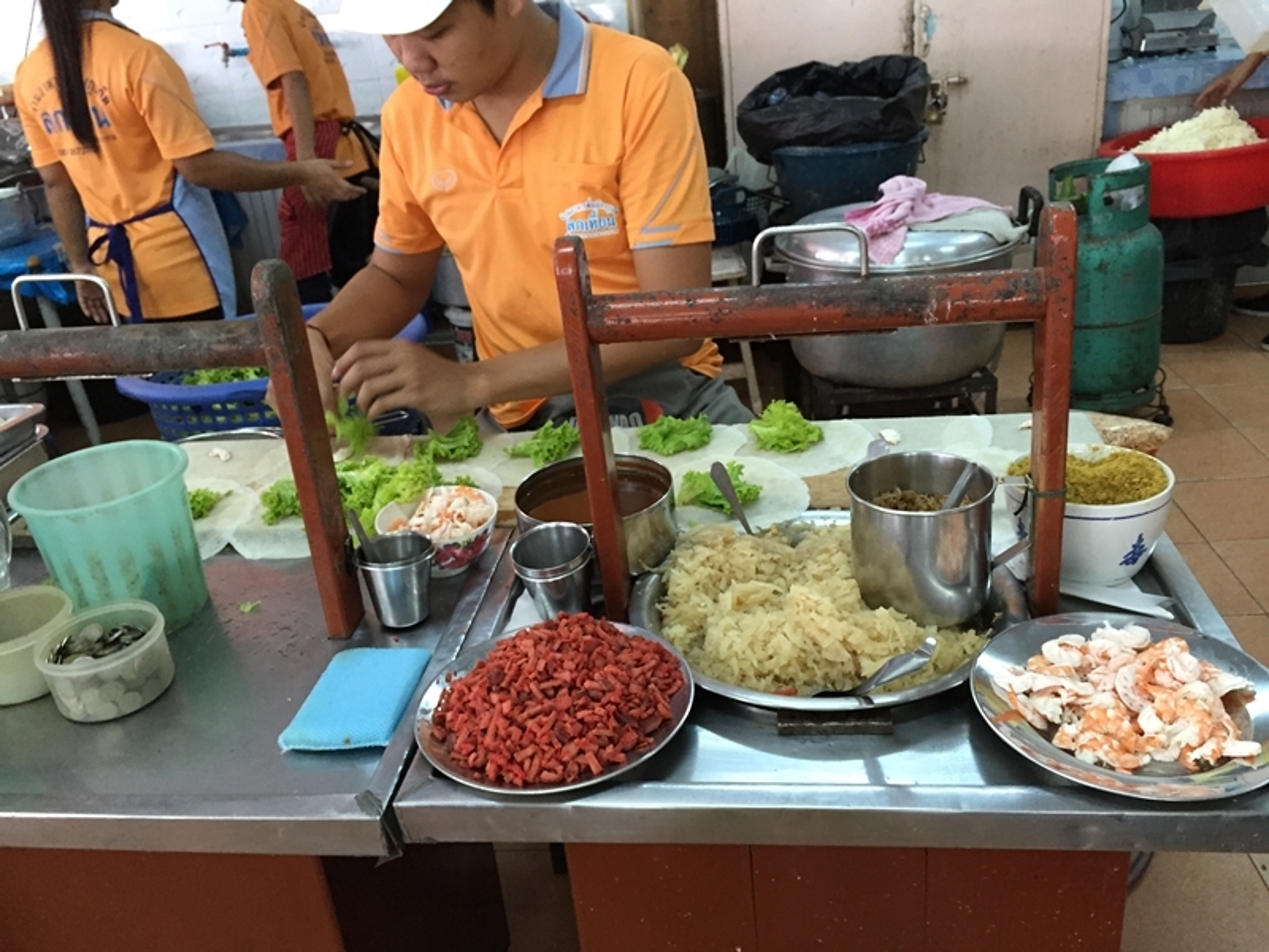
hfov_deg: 61.7
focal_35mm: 29
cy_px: 476
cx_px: 634
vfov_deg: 48.2
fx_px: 1063
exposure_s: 1/33
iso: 200
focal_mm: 4.15
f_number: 2.2
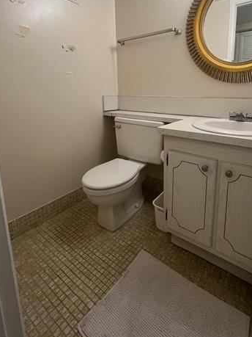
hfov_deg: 73.2
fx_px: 165
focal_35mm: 17
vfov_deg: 88.8
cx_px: 160
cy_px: 122
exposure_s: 1/120
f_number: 1.8
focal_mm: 1.57
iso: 160
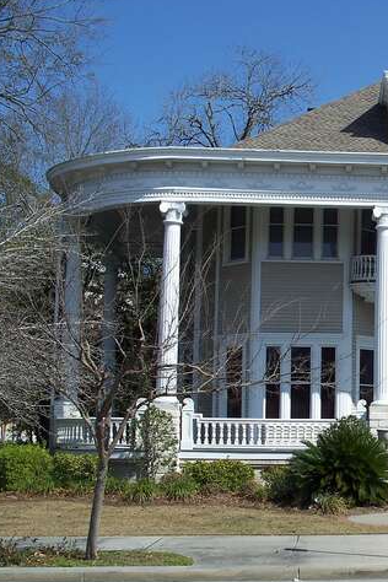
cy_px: 296
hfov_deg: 19.7
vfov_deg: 31.0
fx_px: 1051
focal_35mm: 65
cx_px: 458
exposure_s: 1/640
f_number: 4
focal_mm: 7.8
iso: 64
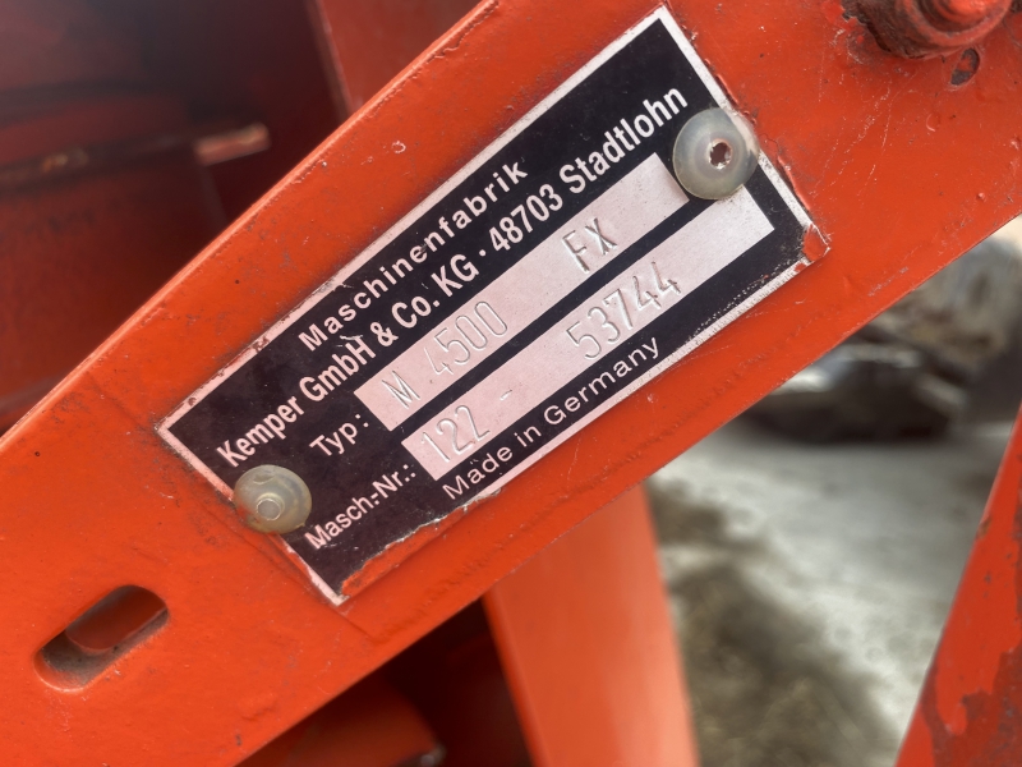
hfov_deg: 69.4
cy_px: 384
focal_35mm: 25
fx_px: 738
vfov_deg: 54.9
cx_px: 511
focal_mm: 4.25
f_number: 1.8
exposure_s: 1/122
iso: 32
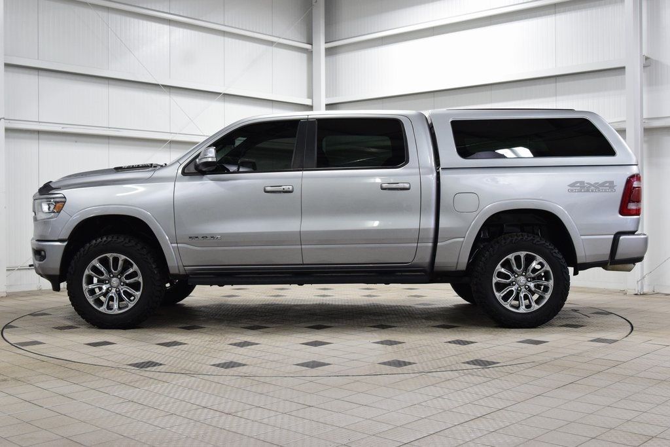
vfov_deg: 31.9
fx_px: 782
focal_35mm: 42
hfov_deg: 46.4
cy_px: 224
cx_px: 335
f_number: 5.6
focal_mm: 28
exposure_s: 1/60
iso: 1600
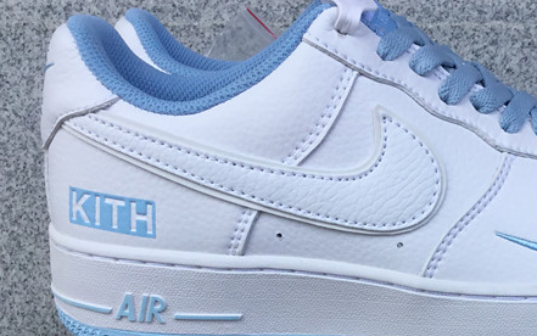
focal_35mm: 67
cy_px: 332
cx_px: 430
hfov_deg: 29.9
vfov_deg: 18.9
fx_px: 981
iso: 25
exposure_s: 1/574
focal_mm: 3.3
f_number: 2.4
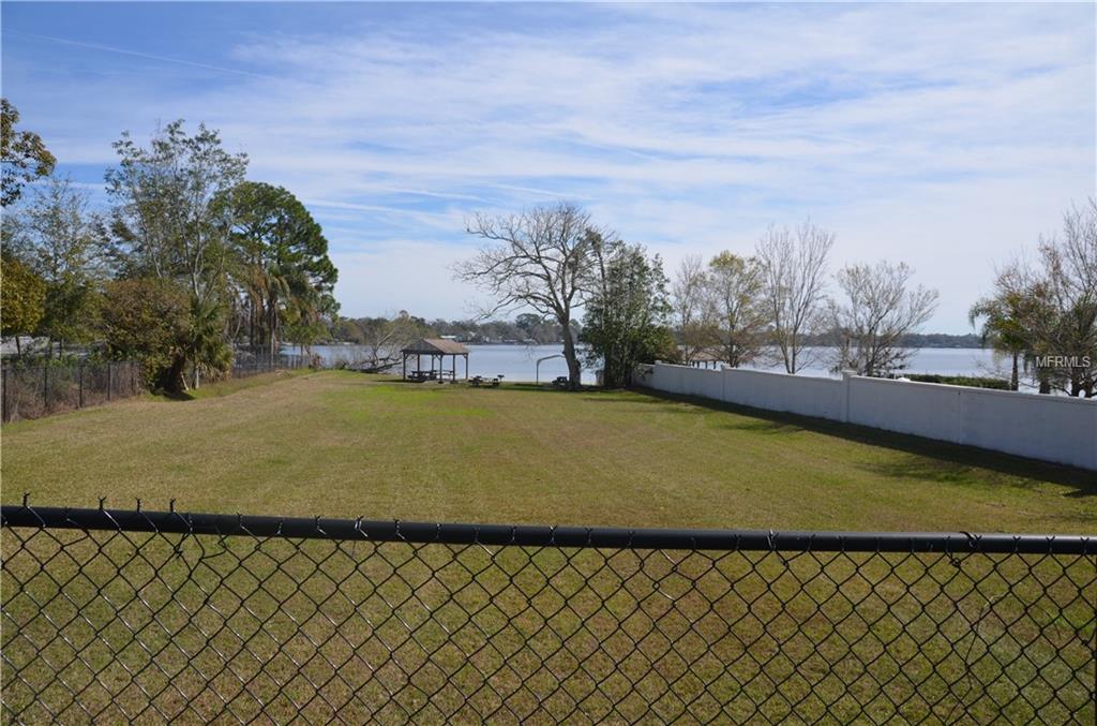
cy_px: 363
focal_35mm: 27
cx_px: 548
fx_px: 821
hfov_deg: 67.5
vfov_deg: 47.7
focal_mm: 18
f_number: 9
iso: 100
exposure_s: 1/320
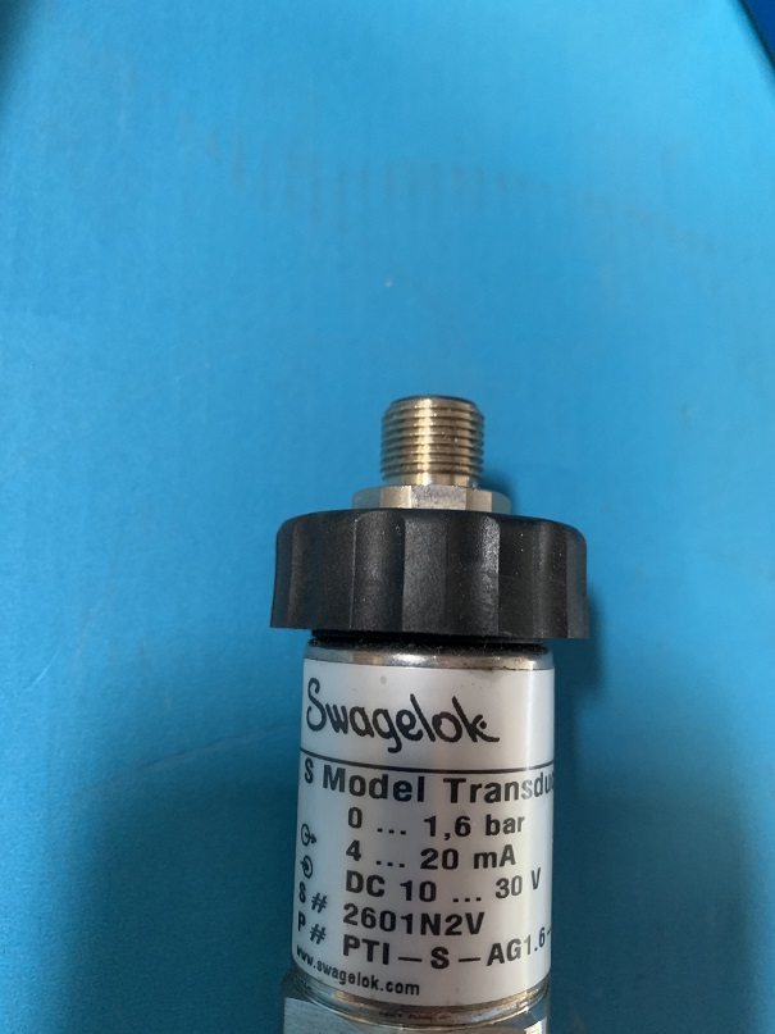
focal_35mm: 26
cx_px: 388
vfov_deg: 67.3
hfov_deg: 53.1
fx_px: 776
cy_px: 517
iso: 400
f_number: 1.8
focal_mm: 4.25
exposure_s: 1/40
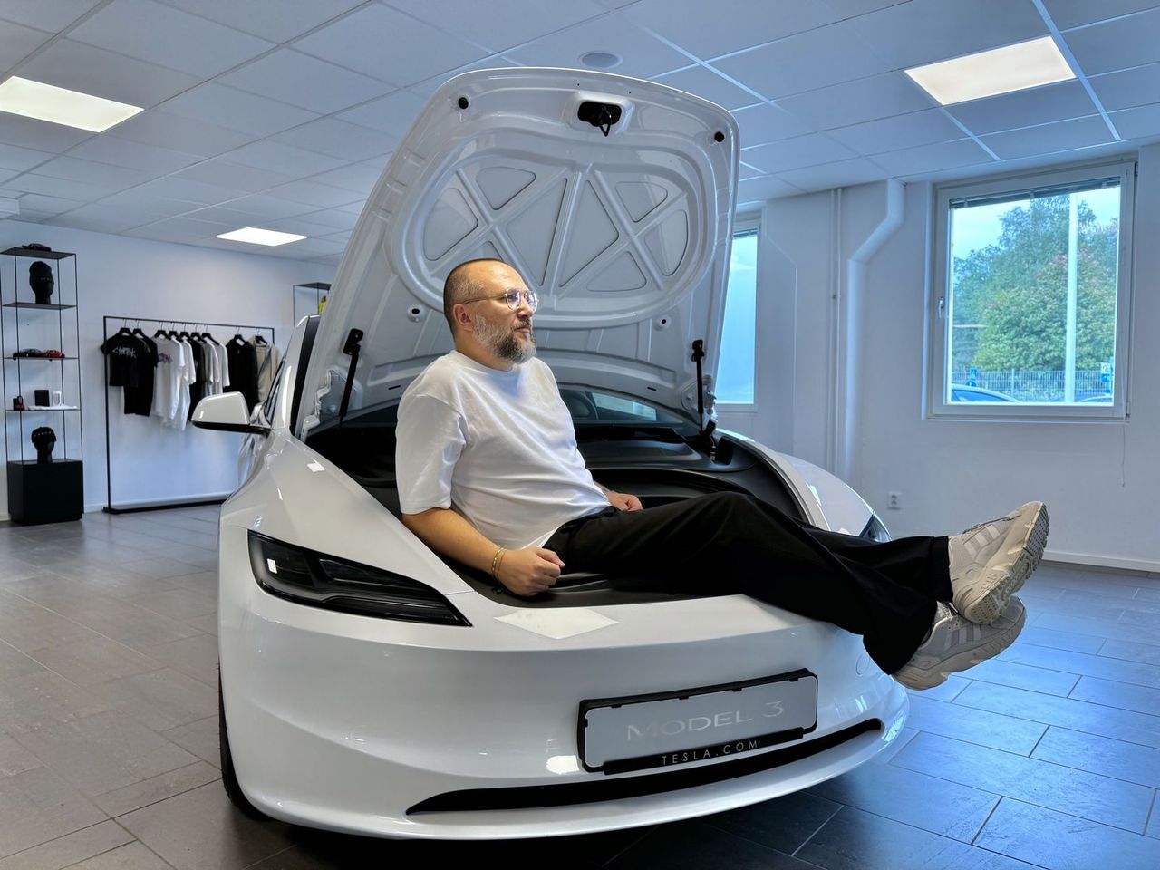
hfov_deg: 71.6
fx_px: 804
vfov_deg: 56.8
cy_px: 435
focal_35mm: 24
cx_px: 580
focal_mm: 6.86
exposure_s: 1/100
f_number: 1.78
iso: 80
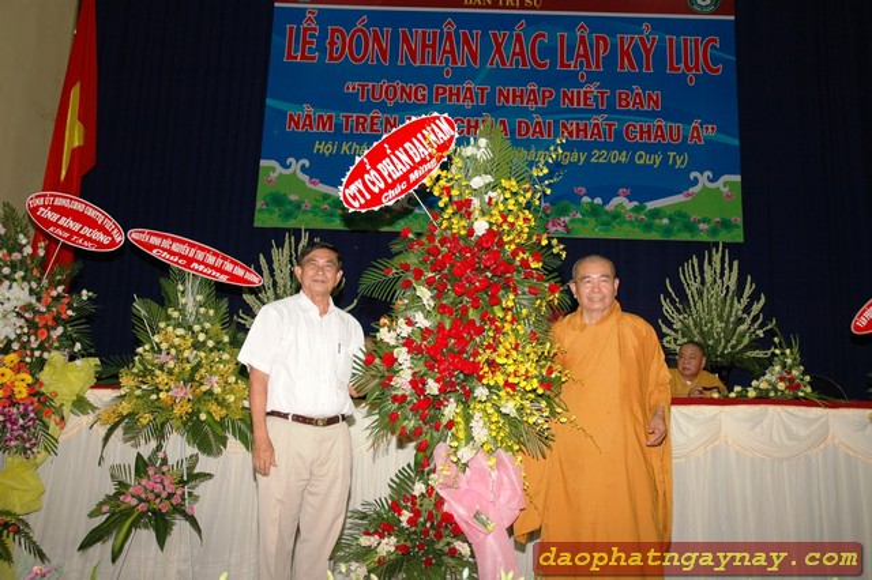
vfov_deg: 35.5
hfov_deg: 51.3
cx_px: 436
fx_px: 908
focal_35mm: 38
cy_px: 290
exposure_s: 1/60
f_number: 4
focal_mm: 25
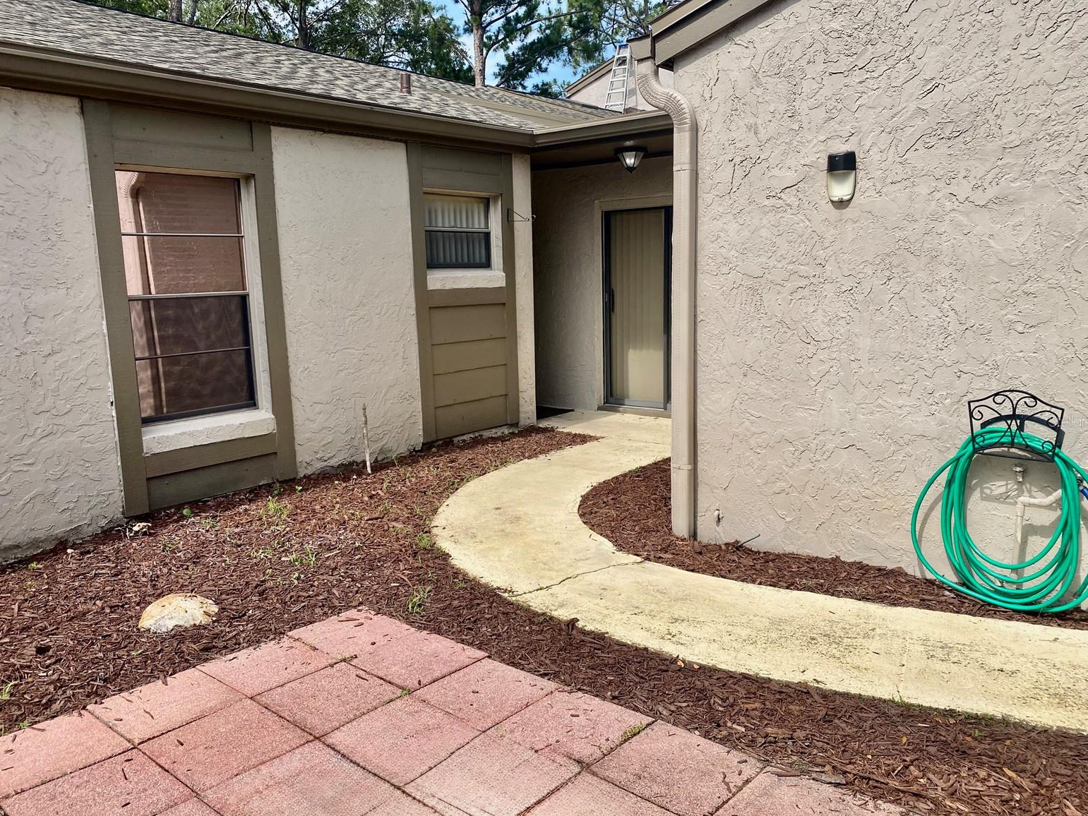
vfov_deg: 51.4
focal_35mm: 27
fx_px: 849
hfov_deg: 65.3
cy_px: 421
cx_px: 551
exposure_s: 1/3040
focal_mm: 4.25
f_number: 1.8
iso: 32
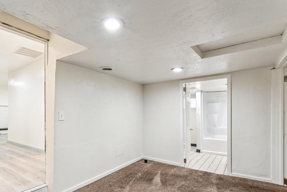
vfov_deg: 62.0
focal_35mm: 20
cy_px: 115
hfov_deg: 84.0
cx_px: 121
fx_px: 158
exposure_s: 1/3.33
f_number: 13
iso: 400
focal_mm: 15.6
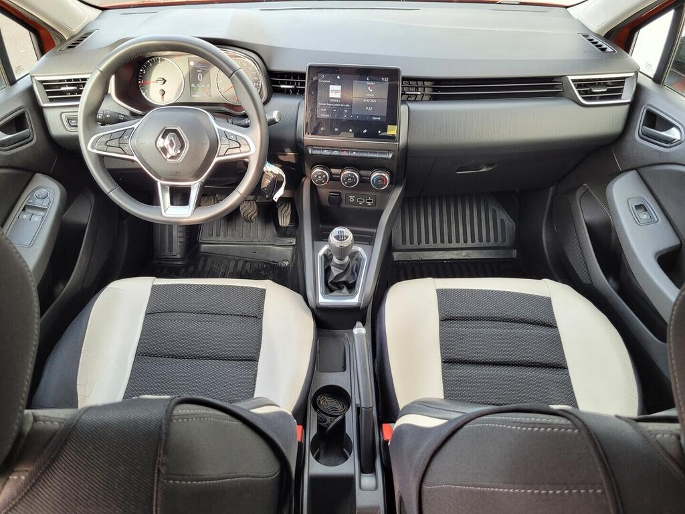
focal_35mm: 26
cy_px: 257
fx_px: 515
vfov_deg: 53.1
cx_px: 342
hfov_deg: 67.3
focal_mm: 5.4
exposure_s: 1/100
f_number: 1.8
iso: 160
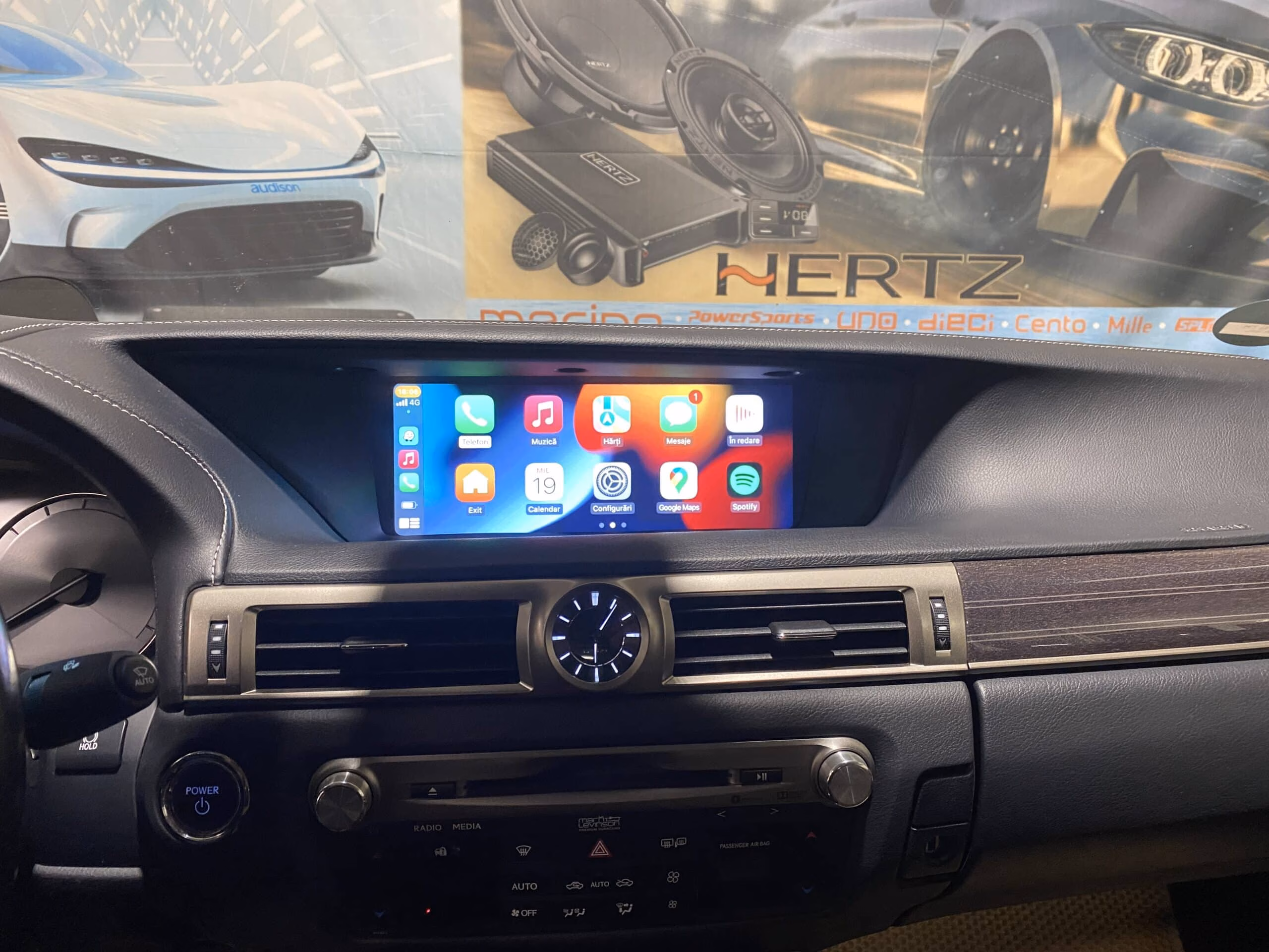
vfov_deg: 53.1
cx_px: 634
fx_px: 953
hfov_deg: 67.3
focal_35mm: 26
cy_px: 476
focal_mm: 4.25
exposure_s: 1/60
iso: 250
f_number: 1.8
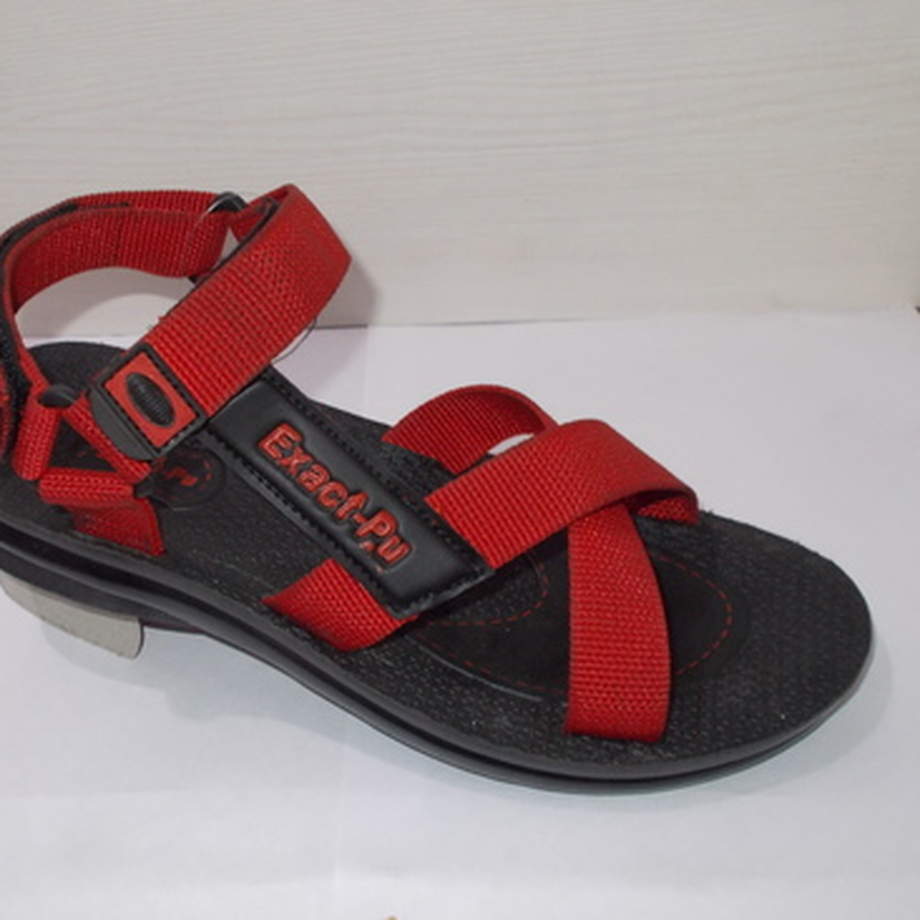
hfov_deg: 40.7
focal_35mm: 41
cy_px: 469
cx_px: 362
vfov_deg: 40.9
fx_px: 1233
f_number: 3.6
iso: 200
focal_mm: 6
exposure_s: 1/25
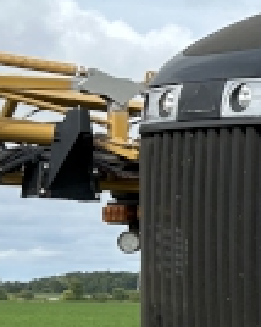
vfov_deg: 12.6
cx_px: 500
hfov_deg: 9.6
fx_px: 1469
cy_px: 286
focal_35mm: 152
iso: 50
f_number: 1.5
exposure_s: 1/3257
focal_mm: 5.7
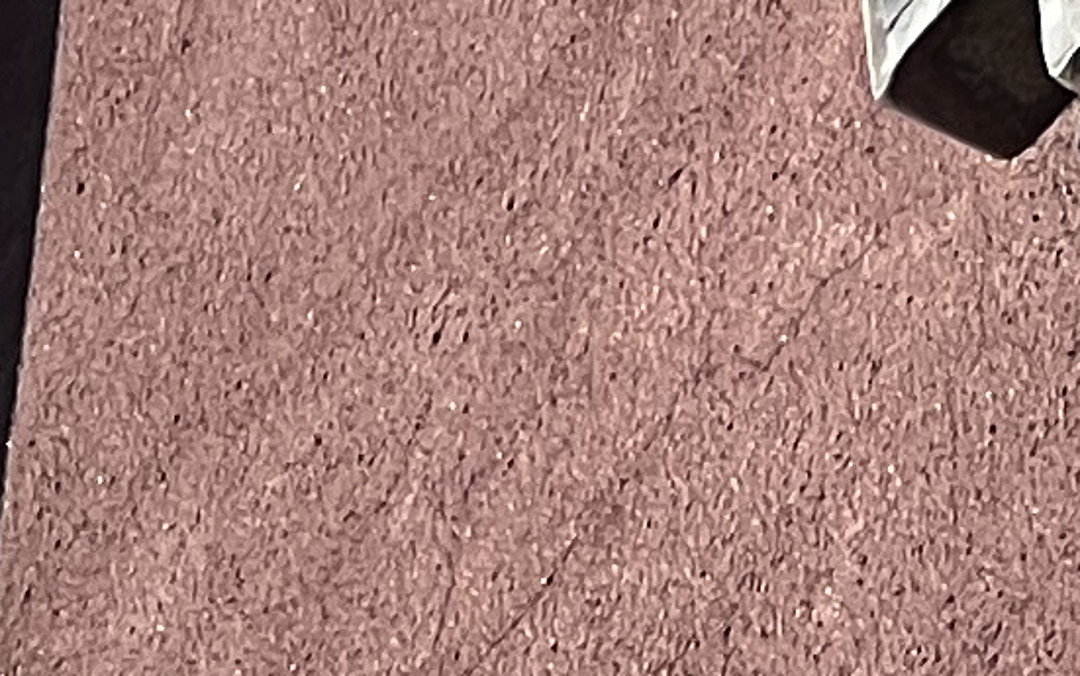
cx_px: 1350
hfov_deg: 3.5
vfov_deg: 2.2
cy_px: -1003
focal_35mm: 597
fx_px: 17581
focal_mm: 9
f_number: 2.8
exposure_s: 1/699
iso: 32
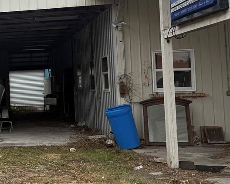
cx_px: -52
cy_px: 64
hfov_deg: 24.1
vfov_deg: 21.5
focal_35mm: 71
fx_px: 483
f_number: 1.78
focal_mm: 6.76
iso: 80
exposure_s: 1/2801
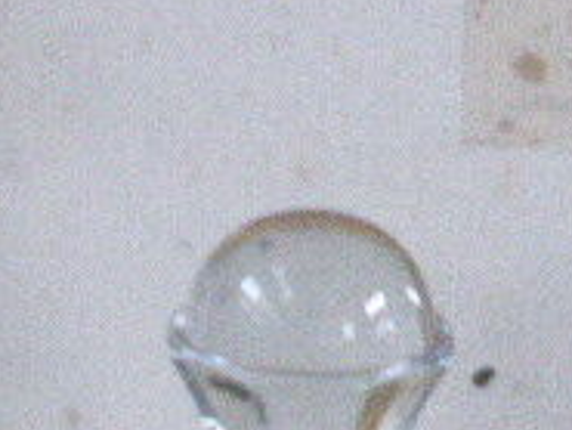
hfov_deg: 4.8
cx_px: 637
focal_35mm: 411
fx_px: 6796
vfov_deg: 3.6
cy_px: 681
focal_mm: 19.4
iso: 1600
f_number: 5.3
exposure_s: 1/30
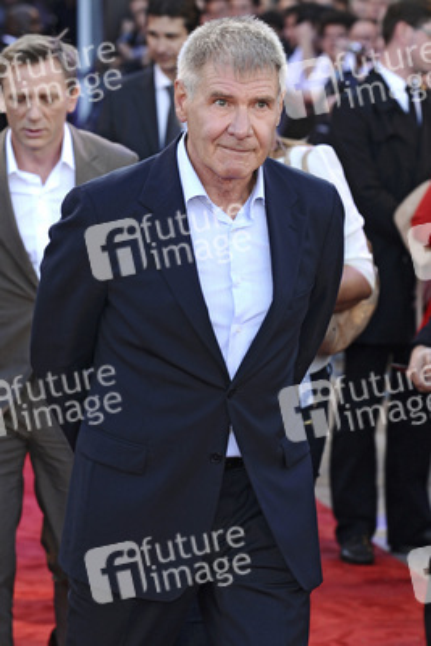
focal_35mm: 180
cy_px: 323
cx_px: 216
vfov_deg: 11.4
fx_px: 3229
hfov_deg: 7.6
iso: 400
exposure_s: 1/250
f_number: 5.6
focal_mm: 120
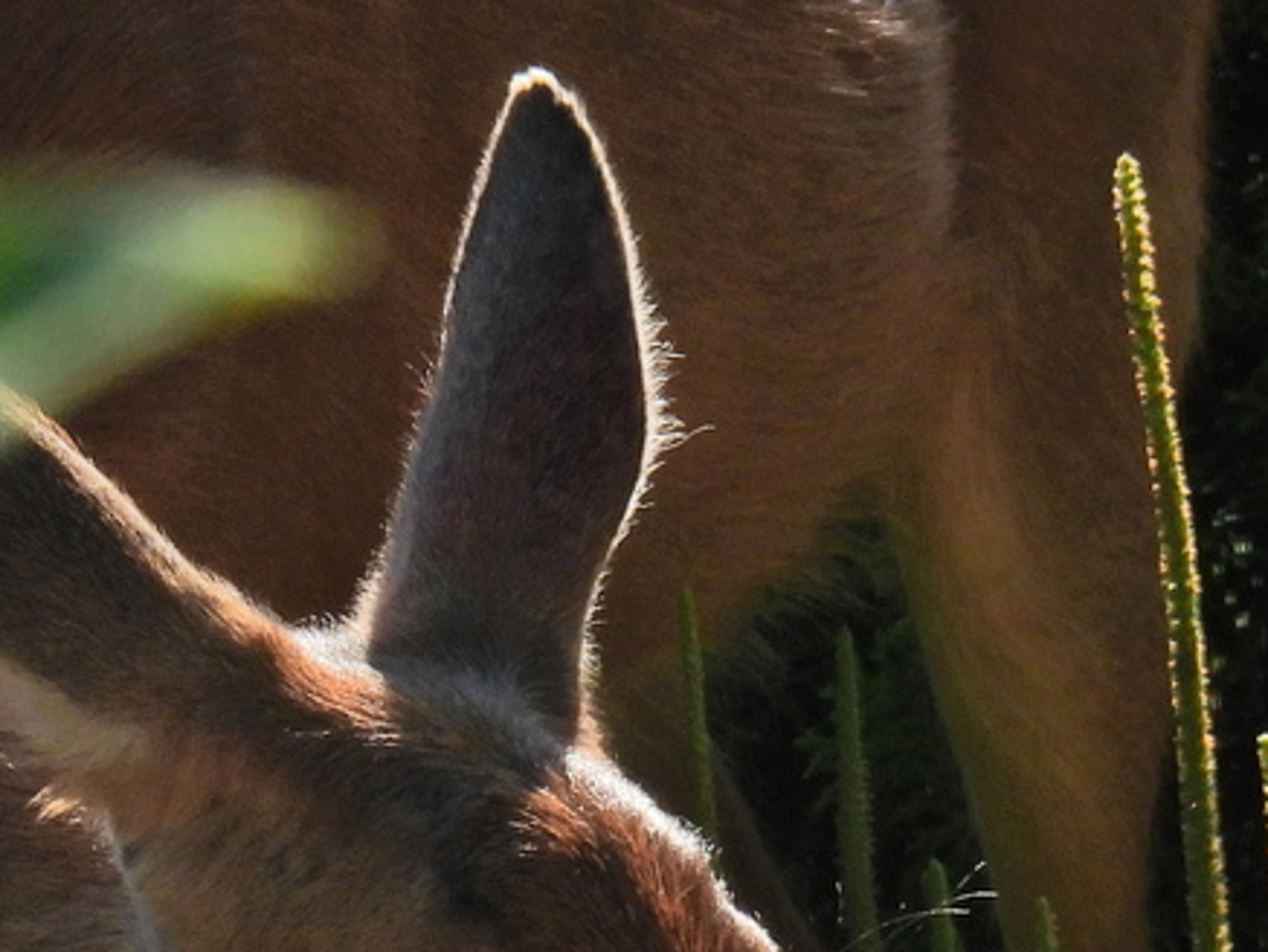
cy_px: 688
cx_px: -99
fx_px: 75150
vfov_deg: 0.7
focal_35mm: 2051
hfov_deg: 1.0
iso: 280
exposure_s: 1/500
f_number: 5.6
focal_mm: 125
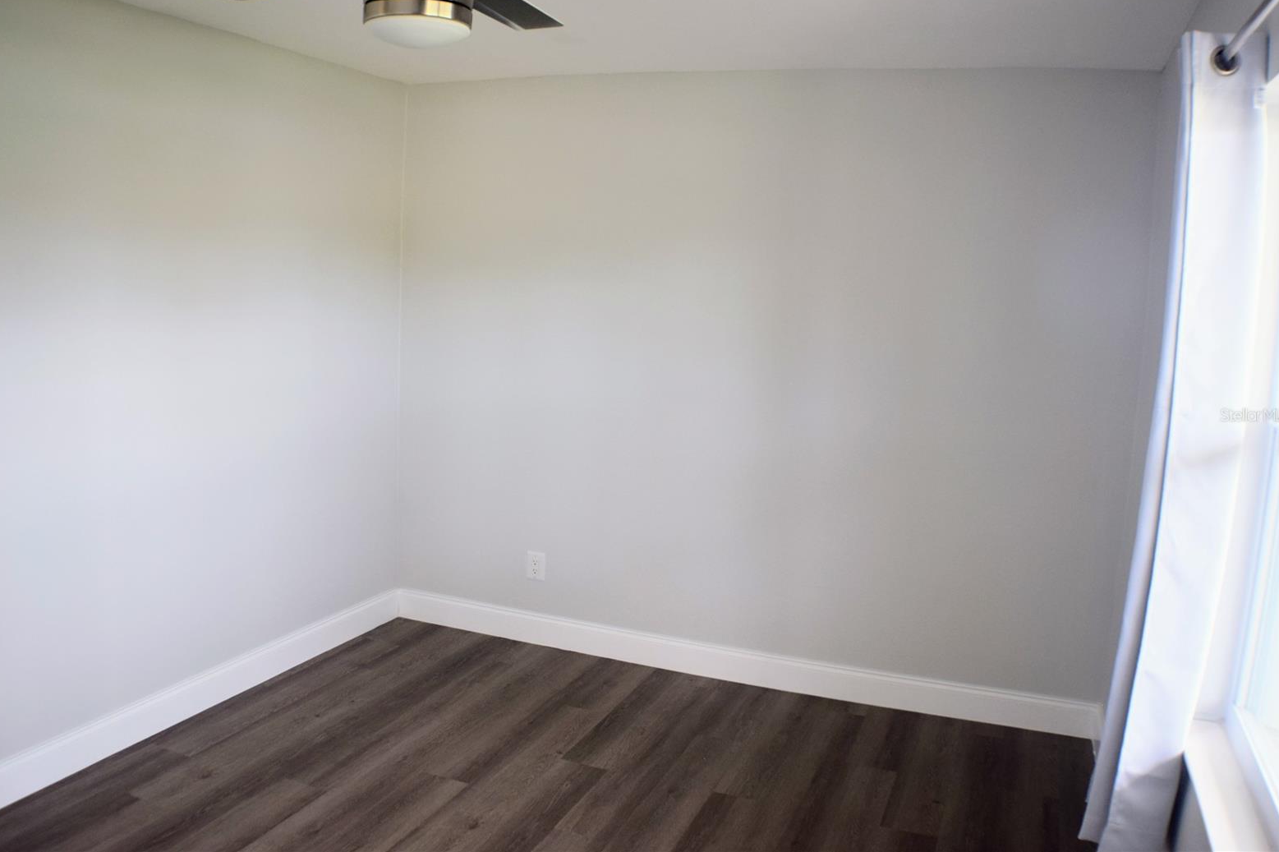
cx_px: 637
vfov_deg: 35.9
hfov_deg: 51.9
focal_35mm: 37
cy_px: 415
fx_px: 1314
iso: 400
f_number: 4.5
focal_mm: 24
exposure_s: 1/80
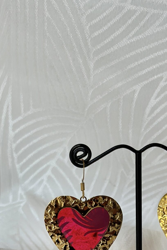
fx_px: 724
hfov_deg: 13.1
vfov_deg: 19.3
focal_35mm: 104
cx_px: 131
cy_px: 228
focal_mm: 6.86
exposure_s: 1/663
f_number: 1.78
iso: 80
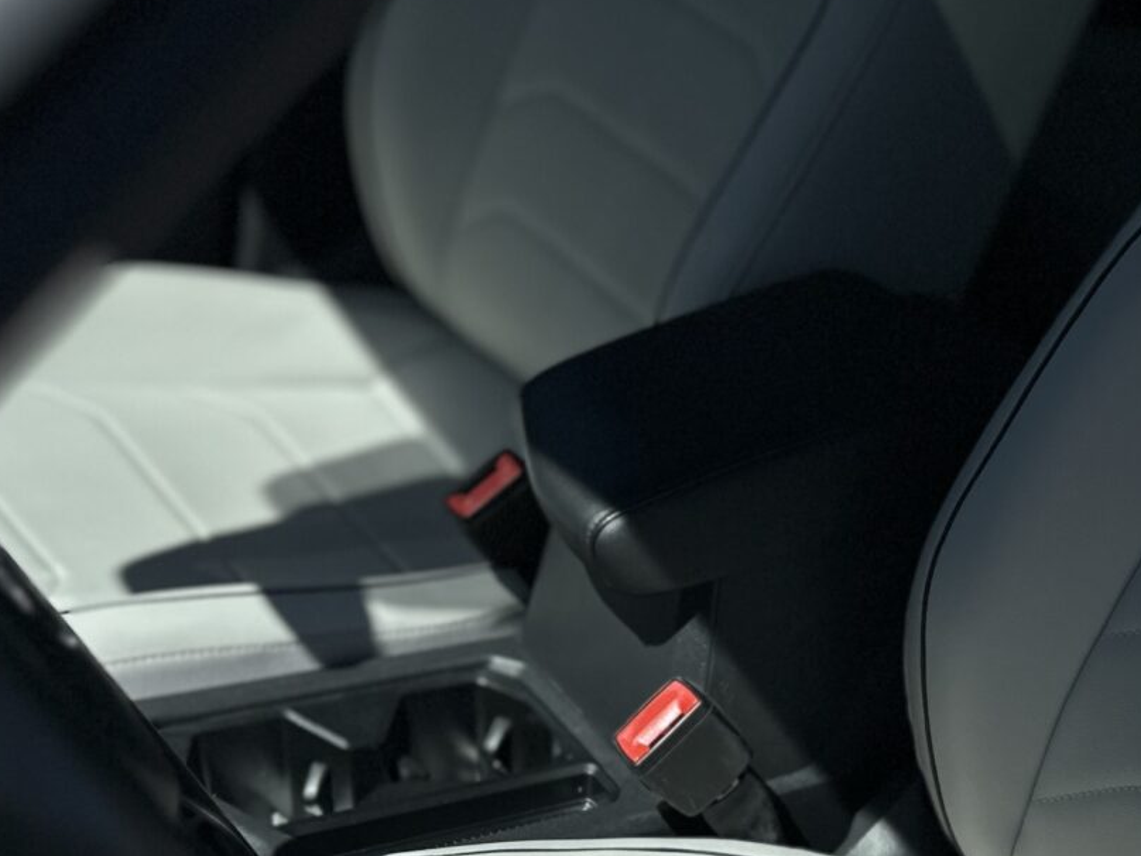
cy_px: 499
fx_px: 2505
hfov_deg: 25.2
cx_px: 909
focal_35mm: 76
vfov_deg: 19.4
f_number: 1.78
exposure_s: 1/8197
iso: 80
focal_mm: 6.86
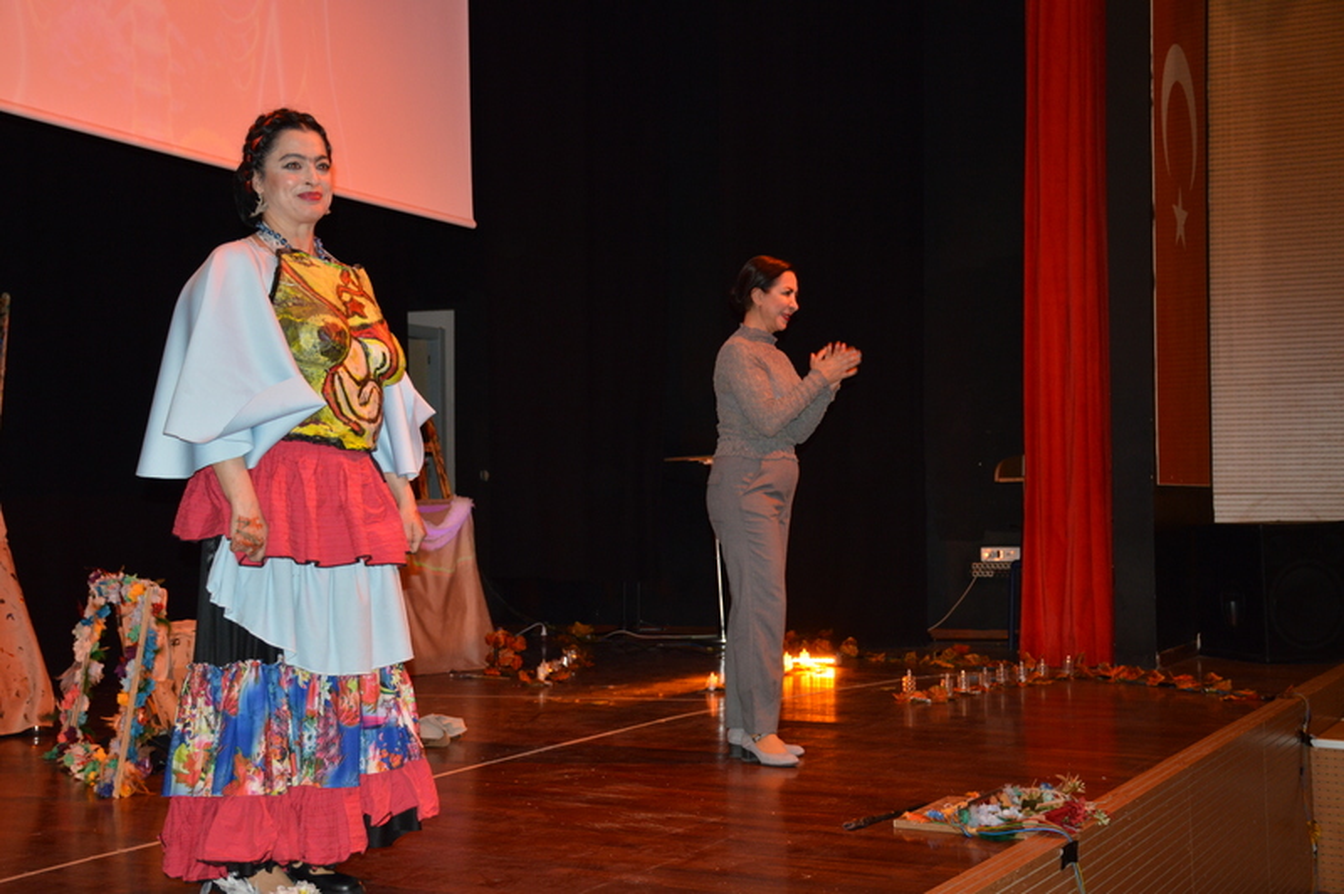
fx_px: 1679
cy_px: 447
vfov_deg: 29.8
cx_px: 672
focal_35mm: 45
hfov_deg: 43.6
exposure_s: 1/60
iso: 560
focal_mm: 30
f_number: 4
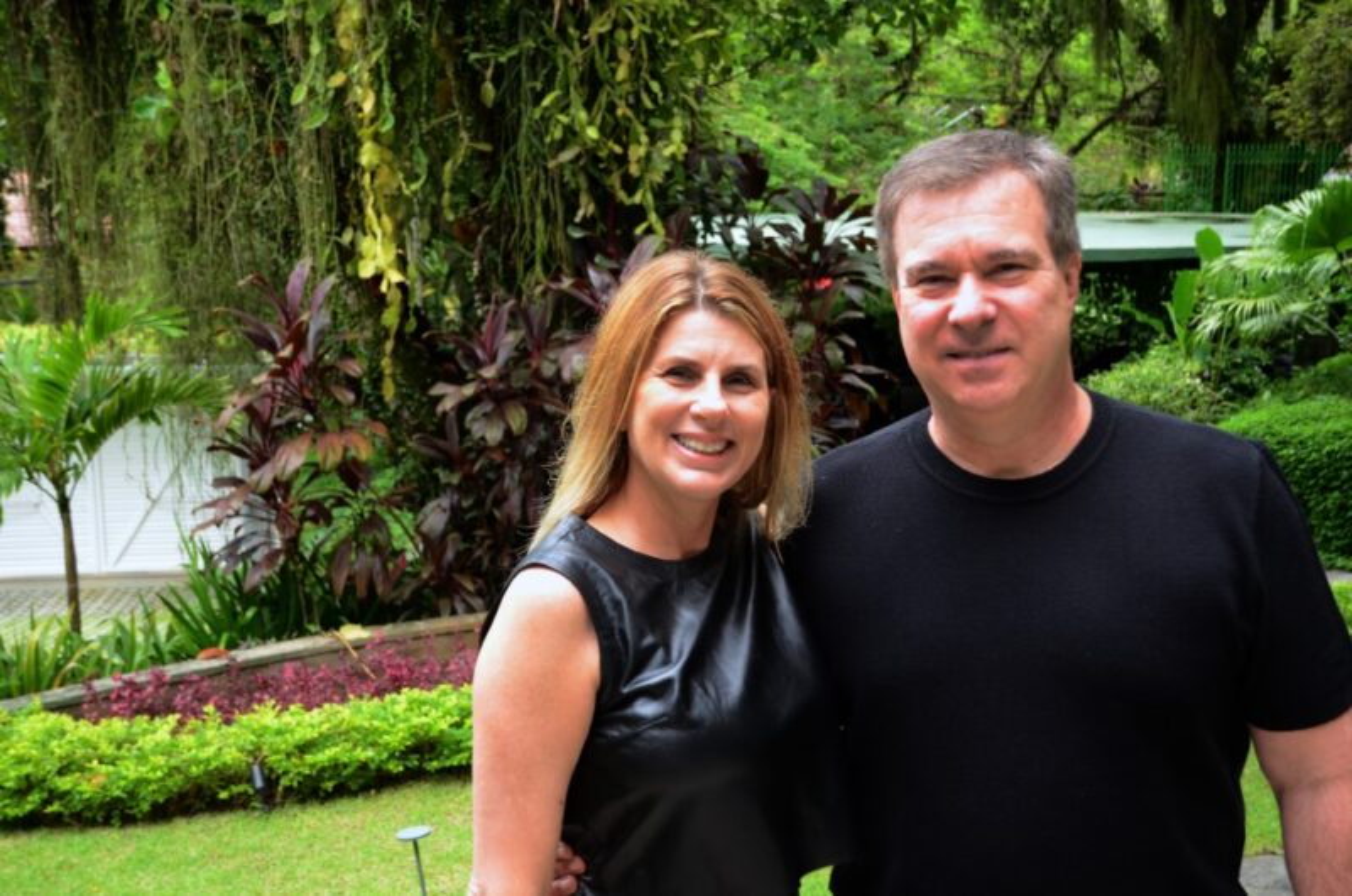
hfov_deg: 41.2
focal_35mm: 48
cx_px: 676
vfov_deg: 28.0
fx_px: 1799
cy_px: 448
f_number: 7.1
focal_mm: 32
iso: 800
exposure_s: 1/160
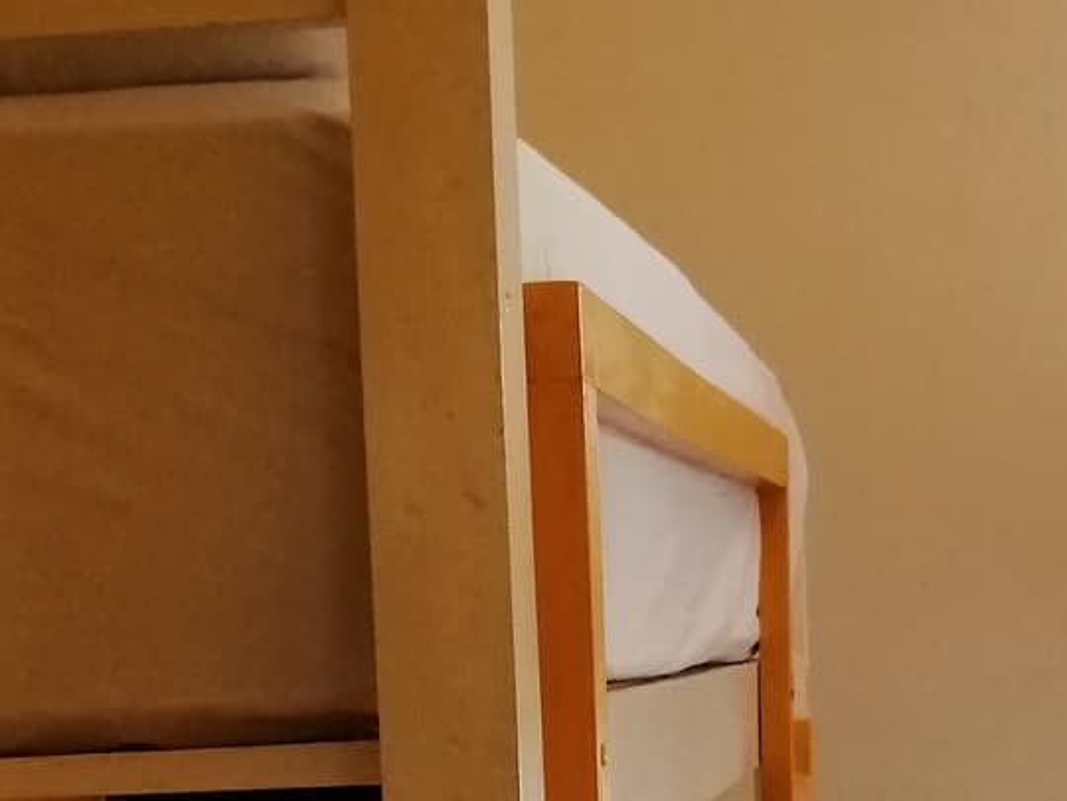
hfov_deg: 19.6
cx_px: 648
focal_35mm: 100
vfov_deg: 14.4
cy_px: 894
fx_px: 3082
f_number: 1.8
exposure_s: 1/120
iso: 320
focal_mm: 3.95
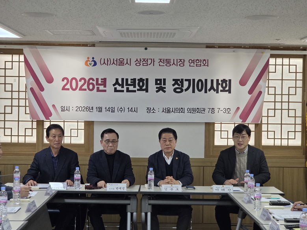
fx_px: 612
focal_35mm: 69
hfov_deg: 28.2
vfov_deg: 21.3
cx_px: 154
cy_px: 115
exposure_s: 1/120
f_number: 2.4
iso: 200
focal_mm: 7
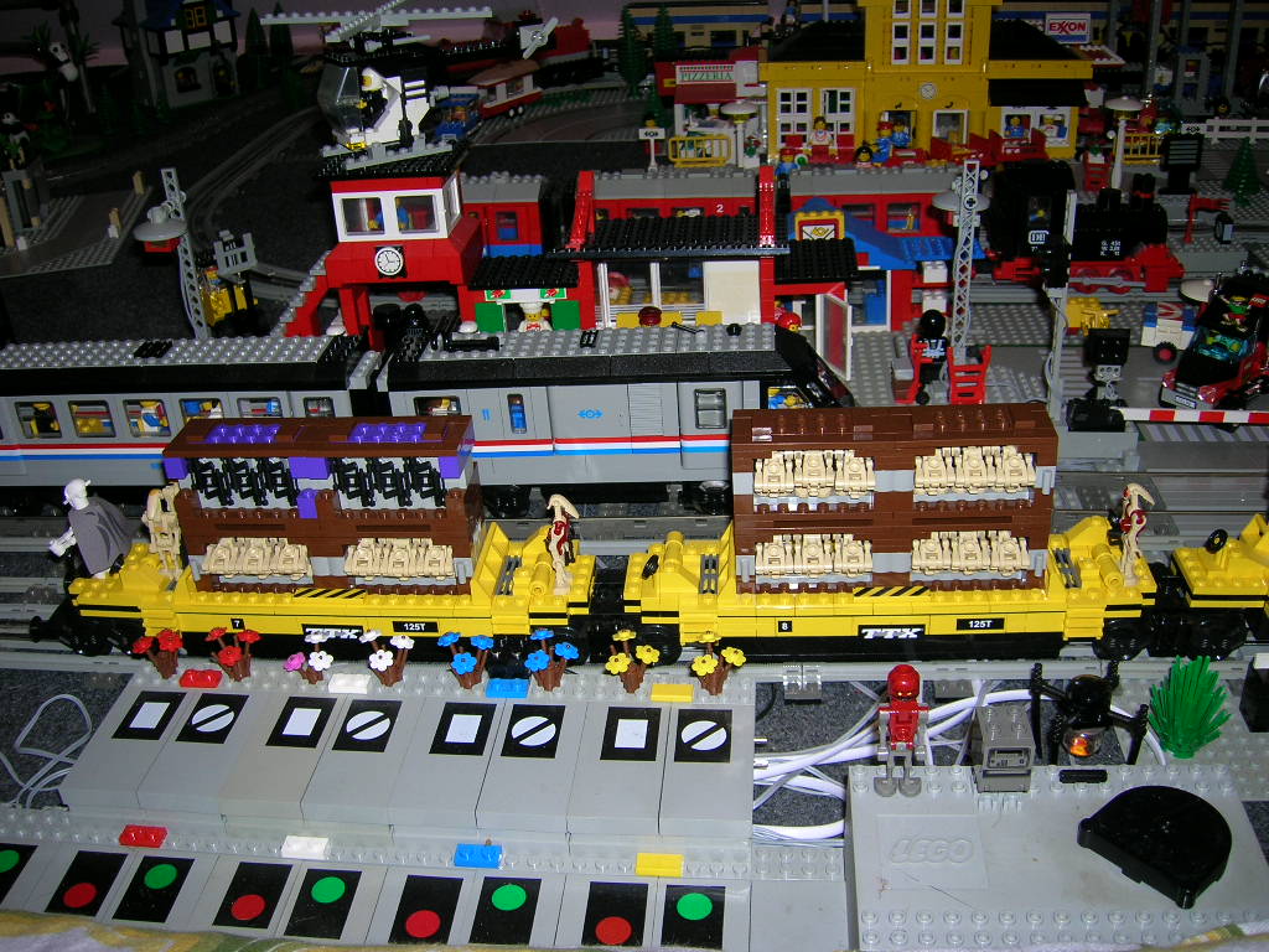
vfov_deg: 41.8
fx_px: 1246
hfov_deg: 54.0
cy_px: 476
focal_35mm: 34
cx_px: 634
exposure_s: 1/60.1
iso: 50
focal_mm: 5.7
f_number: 2.9
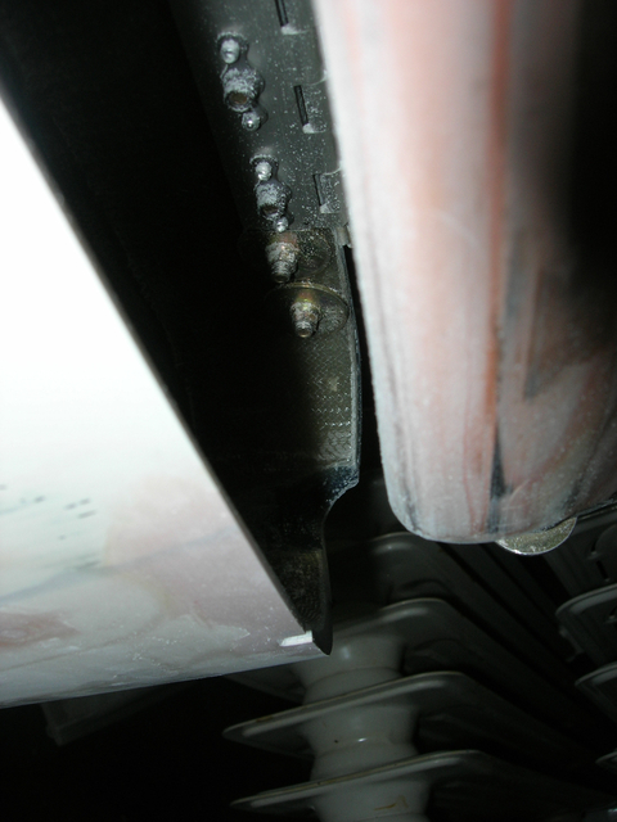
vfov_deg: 49.0
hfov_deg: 37.7
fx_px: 903
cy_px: 411
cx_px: 308
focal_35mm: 38
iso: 64
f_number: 4.8
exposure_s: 1/60.1
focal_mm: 7.8
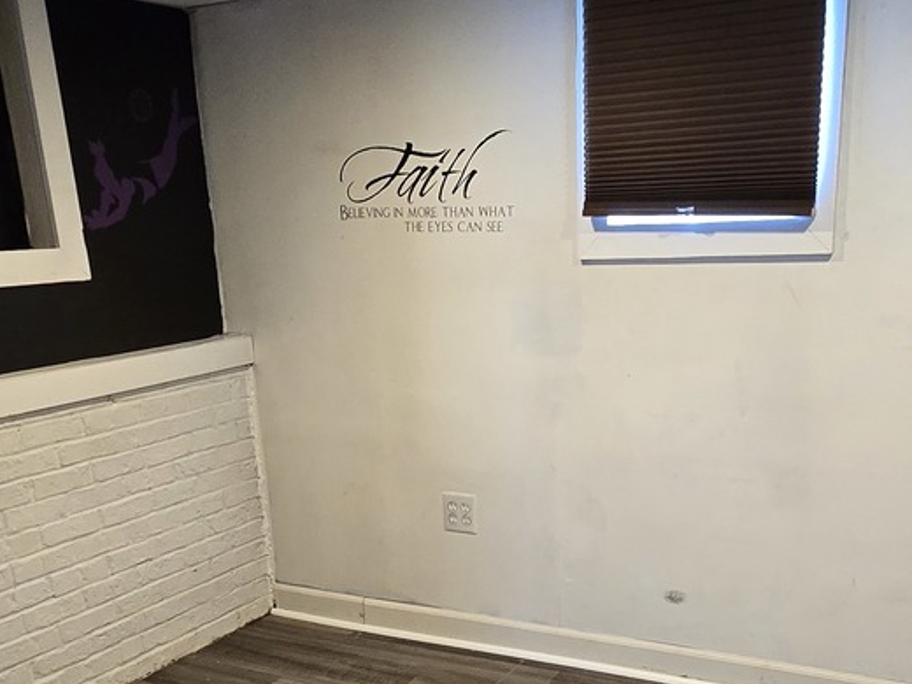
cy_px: 544
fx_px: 948
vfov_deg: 38.2
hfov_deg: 51.2
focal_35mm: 36
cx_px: 512
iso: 500
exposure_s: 1/60
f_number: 2.2
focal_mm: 2.2
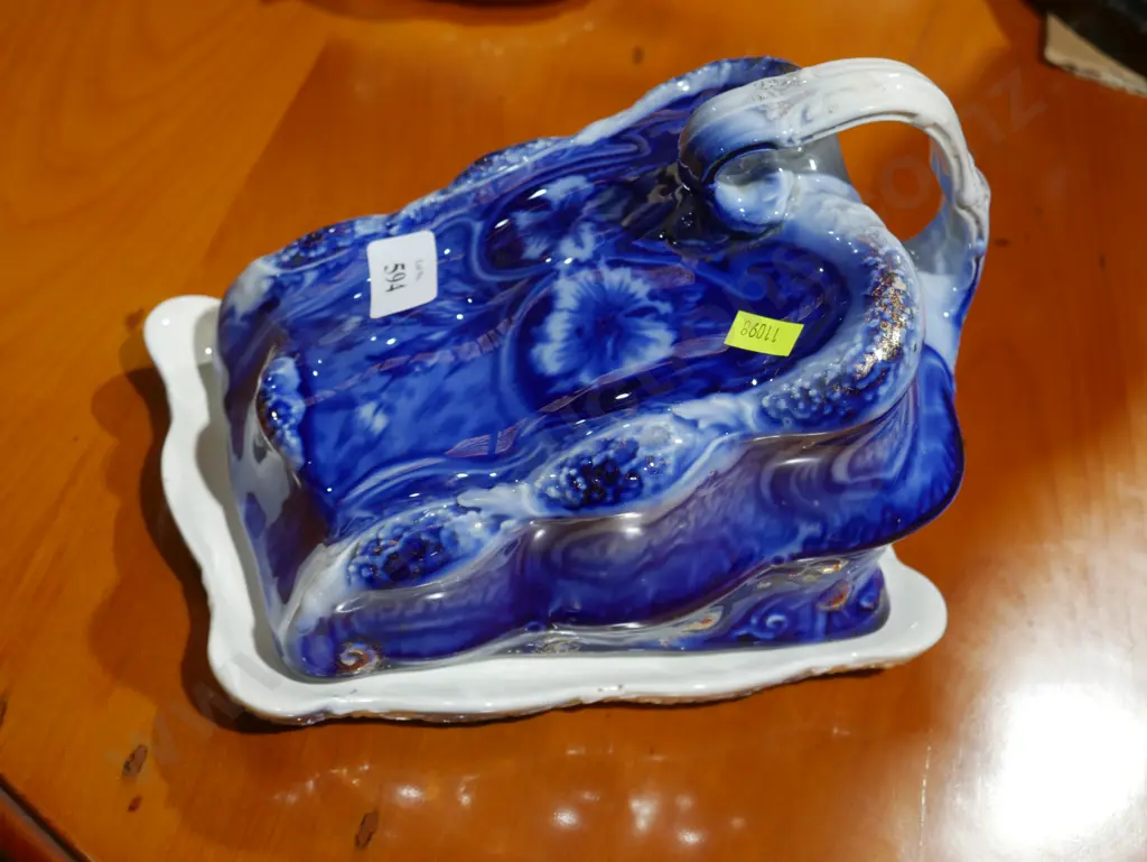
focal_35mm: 60
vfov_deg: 24.4
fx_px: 1989
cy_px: 431
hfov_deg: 32.2
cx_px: 574
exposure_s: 1/60
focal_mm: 30
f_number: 5.4
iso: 500
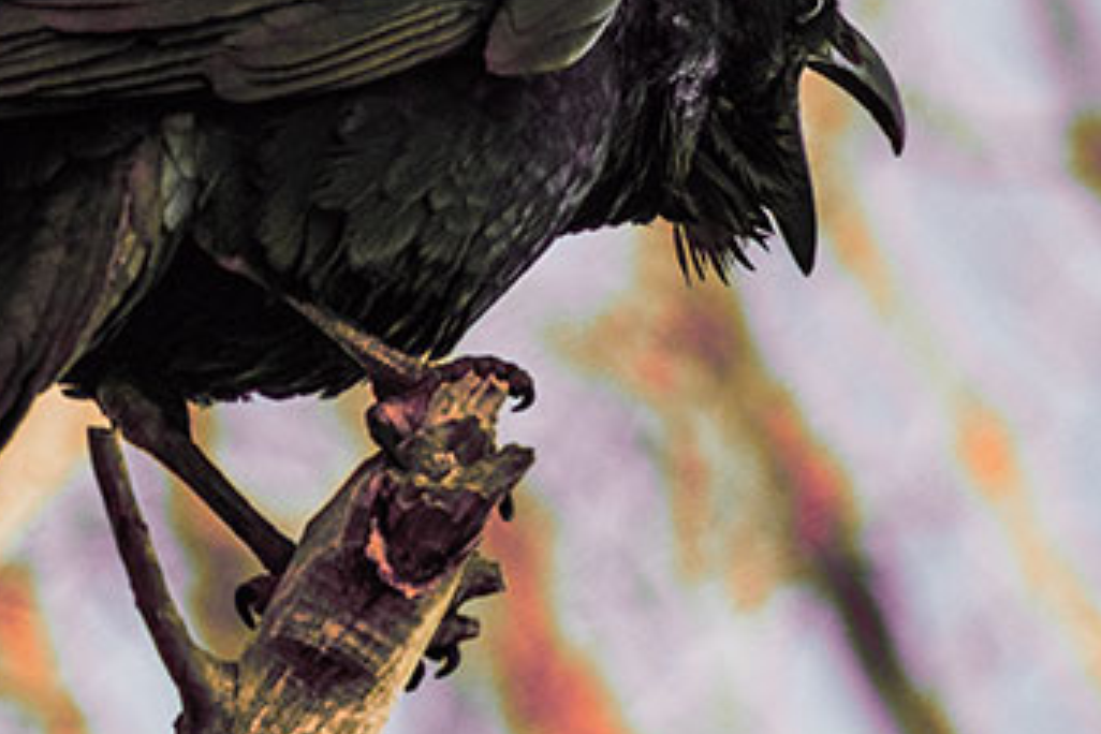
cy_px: 259
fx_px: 31315
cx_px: 370
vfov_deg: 1.3
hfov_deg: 2.0
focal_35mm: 1024
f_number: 11
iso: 3600
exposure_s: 1/800
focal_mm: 700
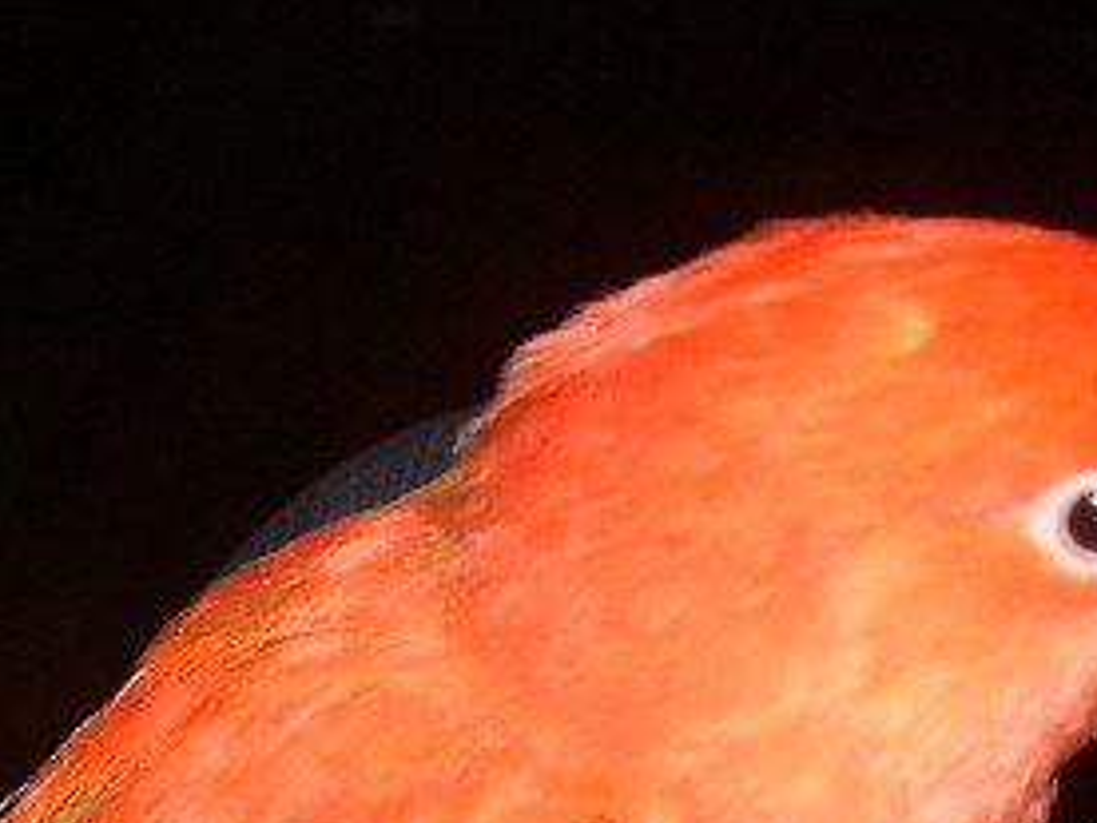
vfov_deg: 16.3
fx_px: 2789
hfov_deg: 22.2
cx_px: 505
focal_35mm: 88
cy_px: 879
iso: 100
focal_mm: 8
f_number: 7.6
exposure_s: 1/60
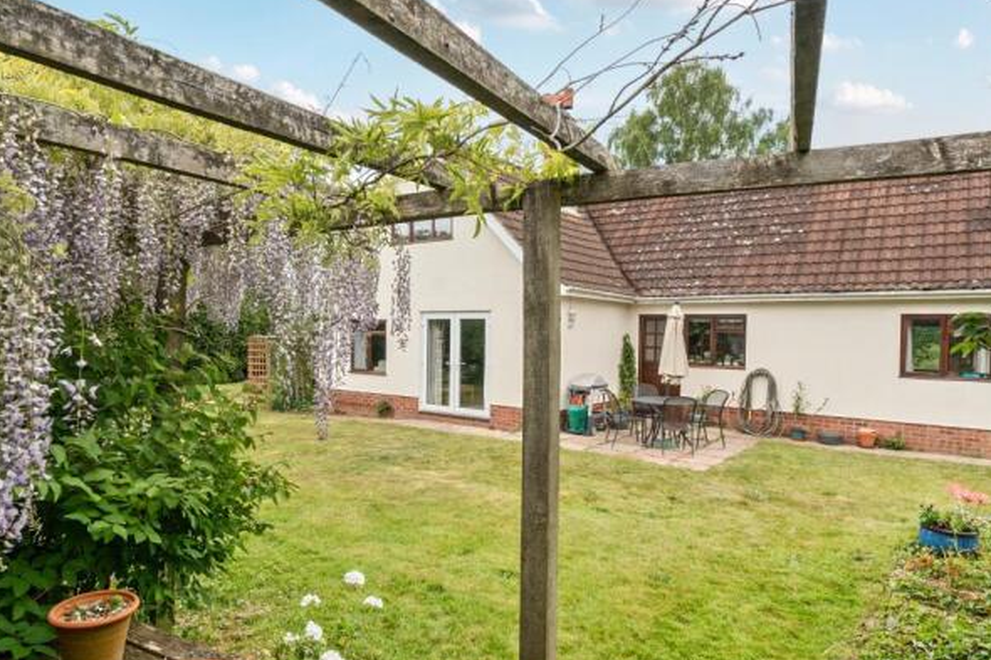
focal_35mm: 20
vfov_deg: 61.9
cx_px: 488
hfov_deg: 84.0
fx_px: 550
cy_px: 348
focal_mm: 12
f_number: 8
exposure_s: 1/250
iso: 400
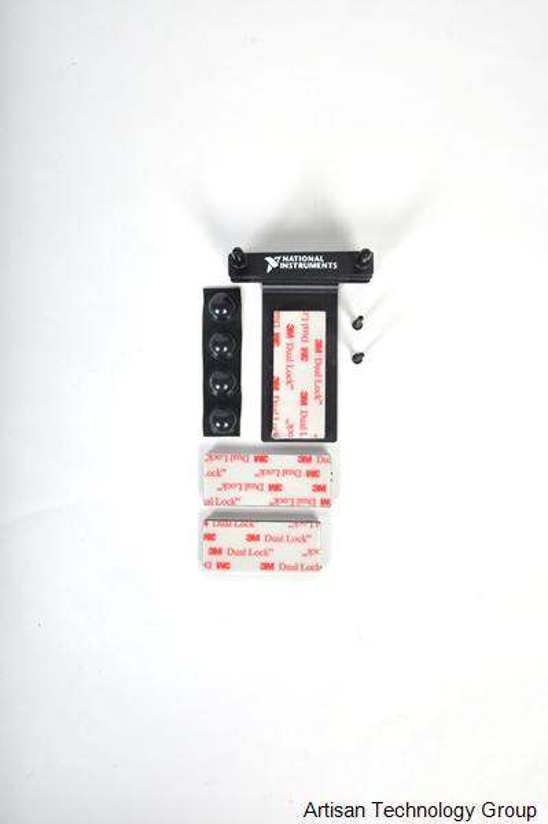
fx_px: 720
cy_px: 412
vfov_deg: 59.5
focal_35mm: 32
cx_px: 274
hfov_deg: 41.6
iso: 200
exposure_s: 1/200
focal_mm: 21
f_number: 16
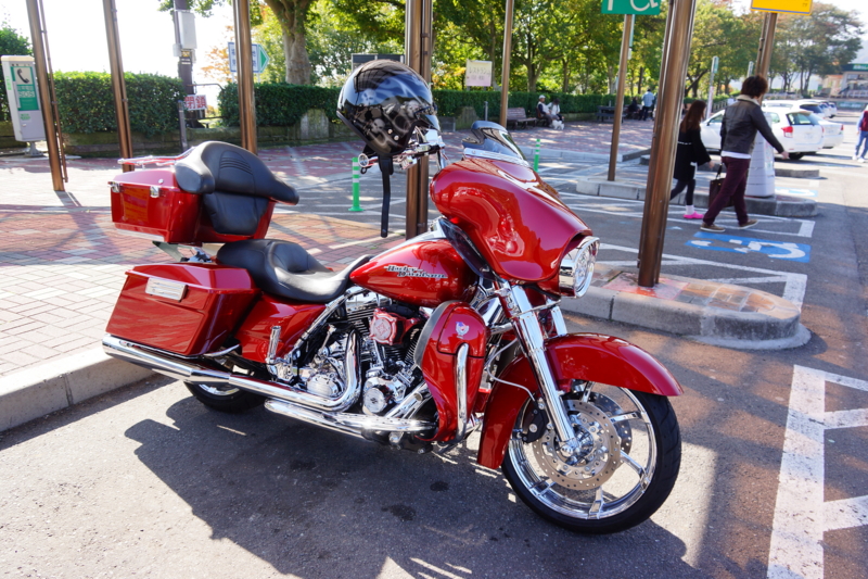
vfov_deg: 47.9
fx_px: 651
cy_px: 290
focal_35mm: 27
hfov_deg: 67.4
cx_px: 434
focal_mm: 18
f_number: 5.6
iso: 100
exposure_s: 1/125
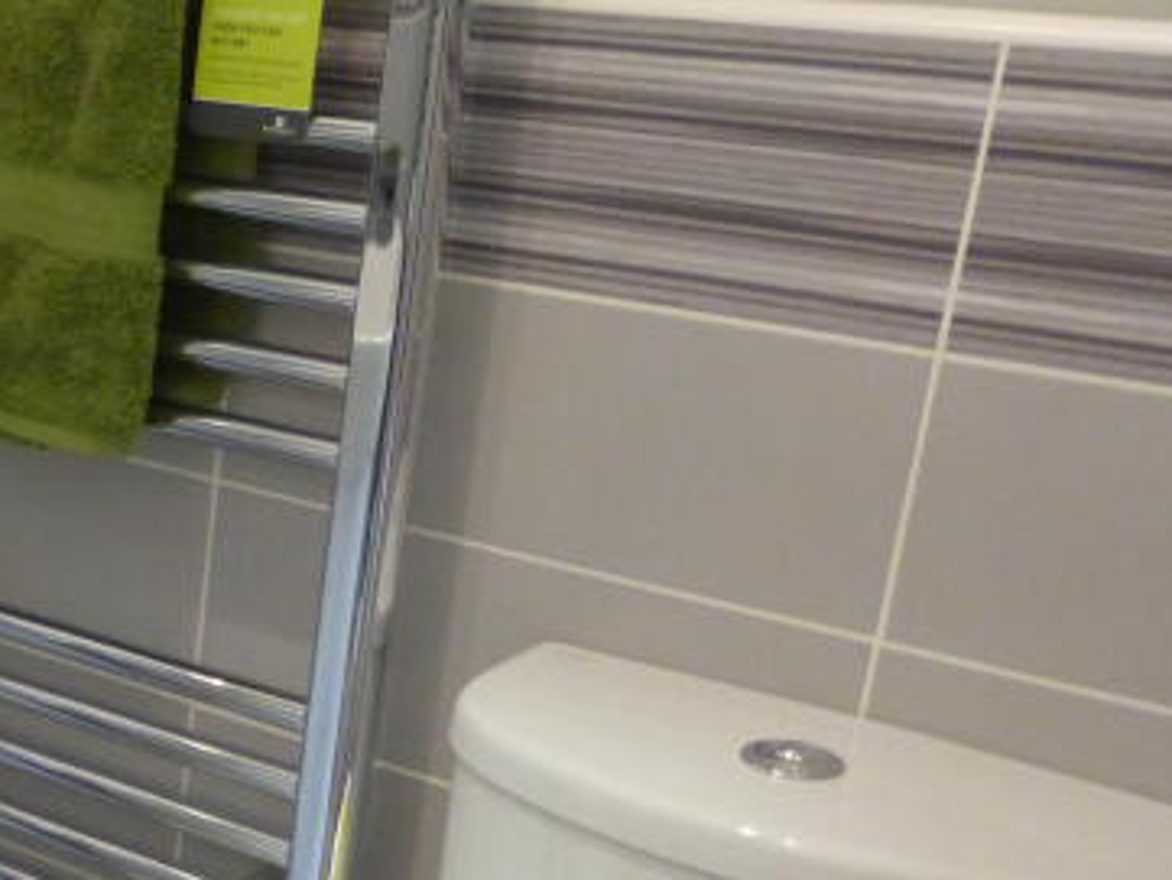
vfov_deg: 21.3
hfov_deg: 23.9
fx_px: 2303
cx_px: -471
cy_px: 727
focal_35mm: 68
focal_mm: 4.3
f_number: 3.3
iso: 400
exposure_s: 1/20
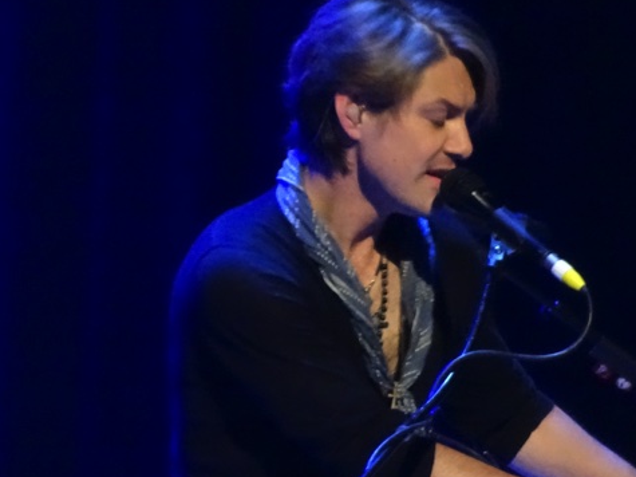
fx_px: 18093
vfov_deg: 1.5
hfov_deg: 2.0
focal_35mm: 985
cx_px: 432
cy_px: 265
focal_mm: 123
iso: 3200
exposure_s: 1/50
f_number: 6.4
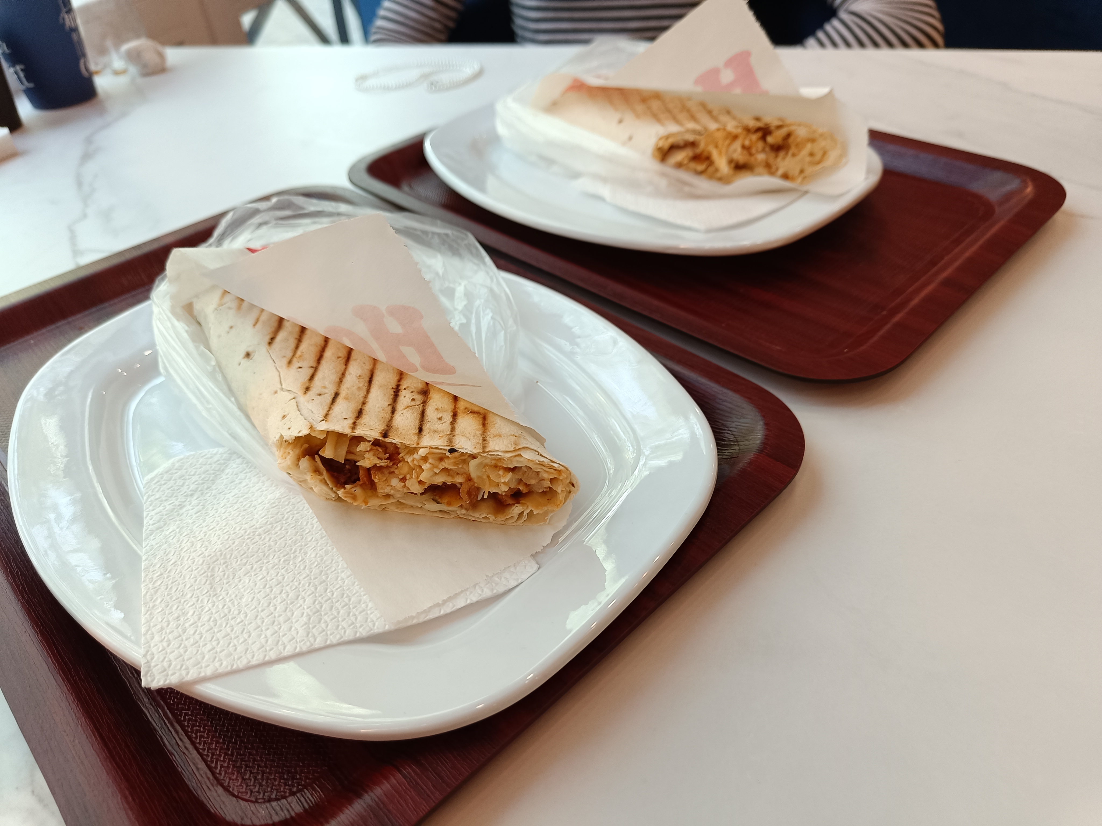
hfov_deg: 71.6
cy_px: 413
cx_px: 551
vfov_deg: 56.8
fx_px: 764
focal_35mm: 24
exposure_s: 1/101
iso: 220
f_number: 1.88
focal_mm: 5.59
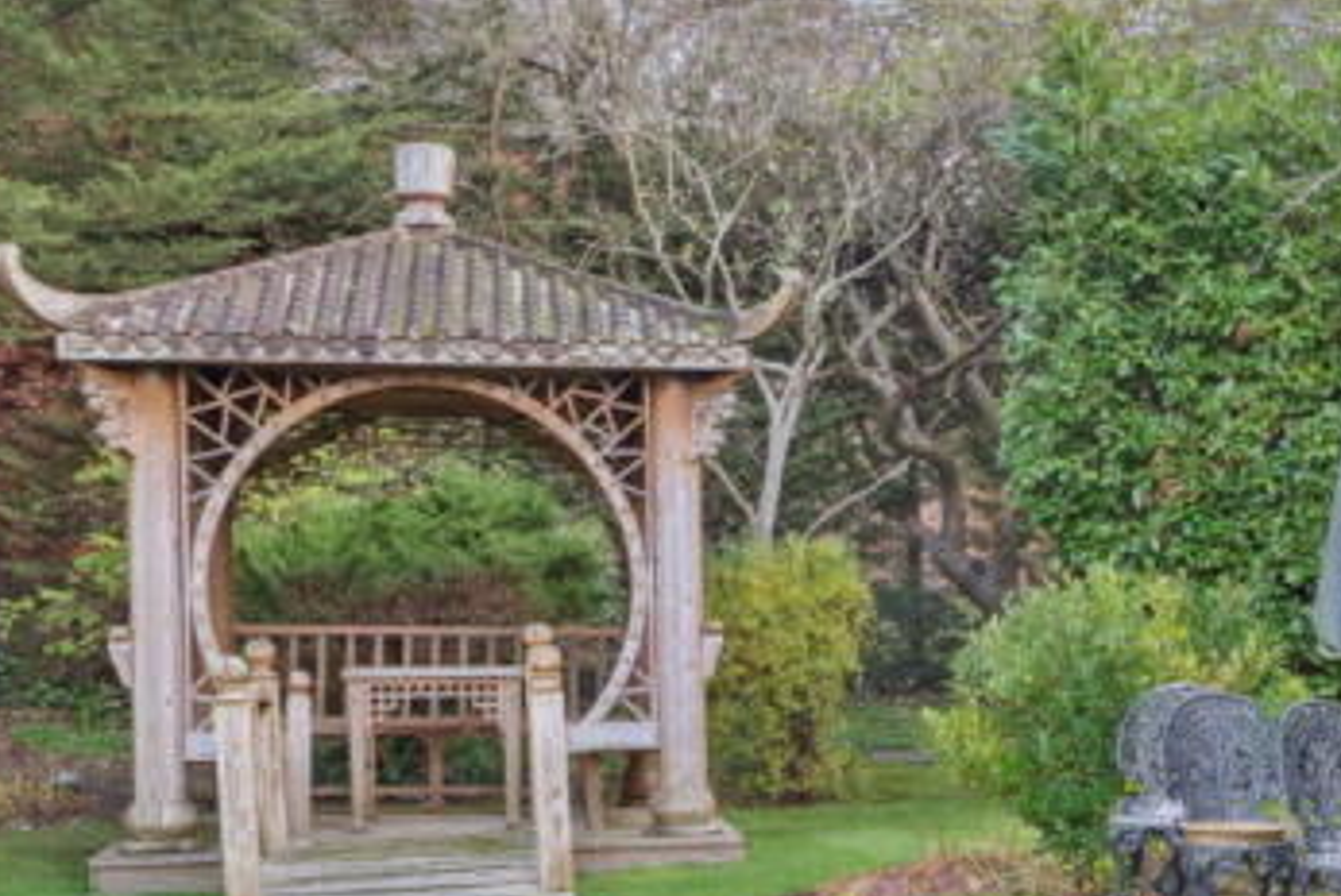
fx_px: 2460
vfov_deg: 20.6
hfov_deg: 29.2
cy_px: 624
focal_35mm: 66
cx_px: 1215
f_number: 7.1
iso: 640
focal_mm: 35
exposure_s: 1/125
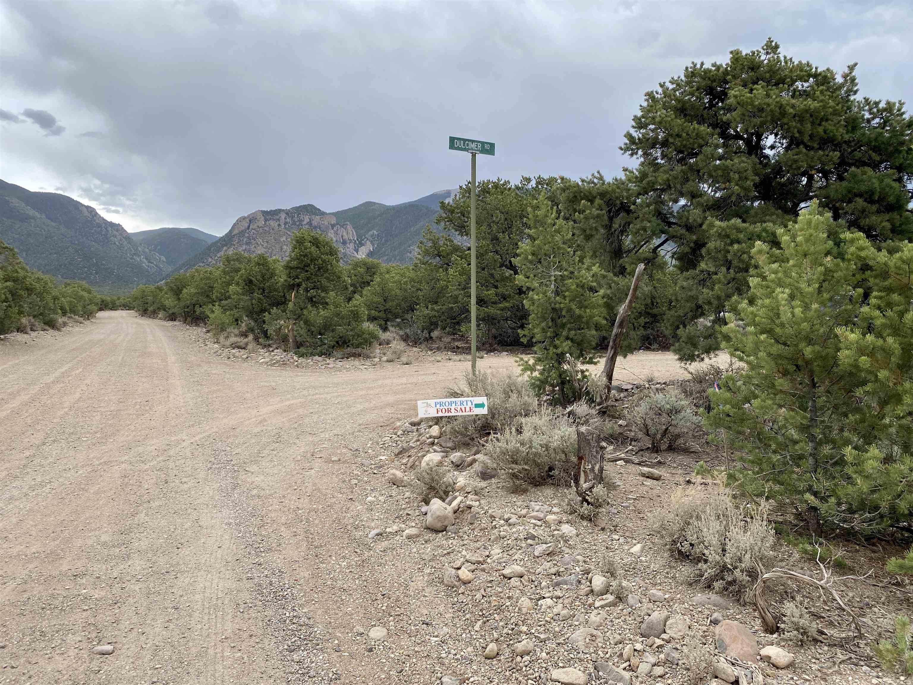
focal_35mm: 26
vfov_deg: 53.1
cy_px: 342
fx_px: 686
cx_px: 456
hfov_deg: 67.3
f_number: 1.8
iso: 32
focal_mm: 4.25
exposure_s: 1/1287
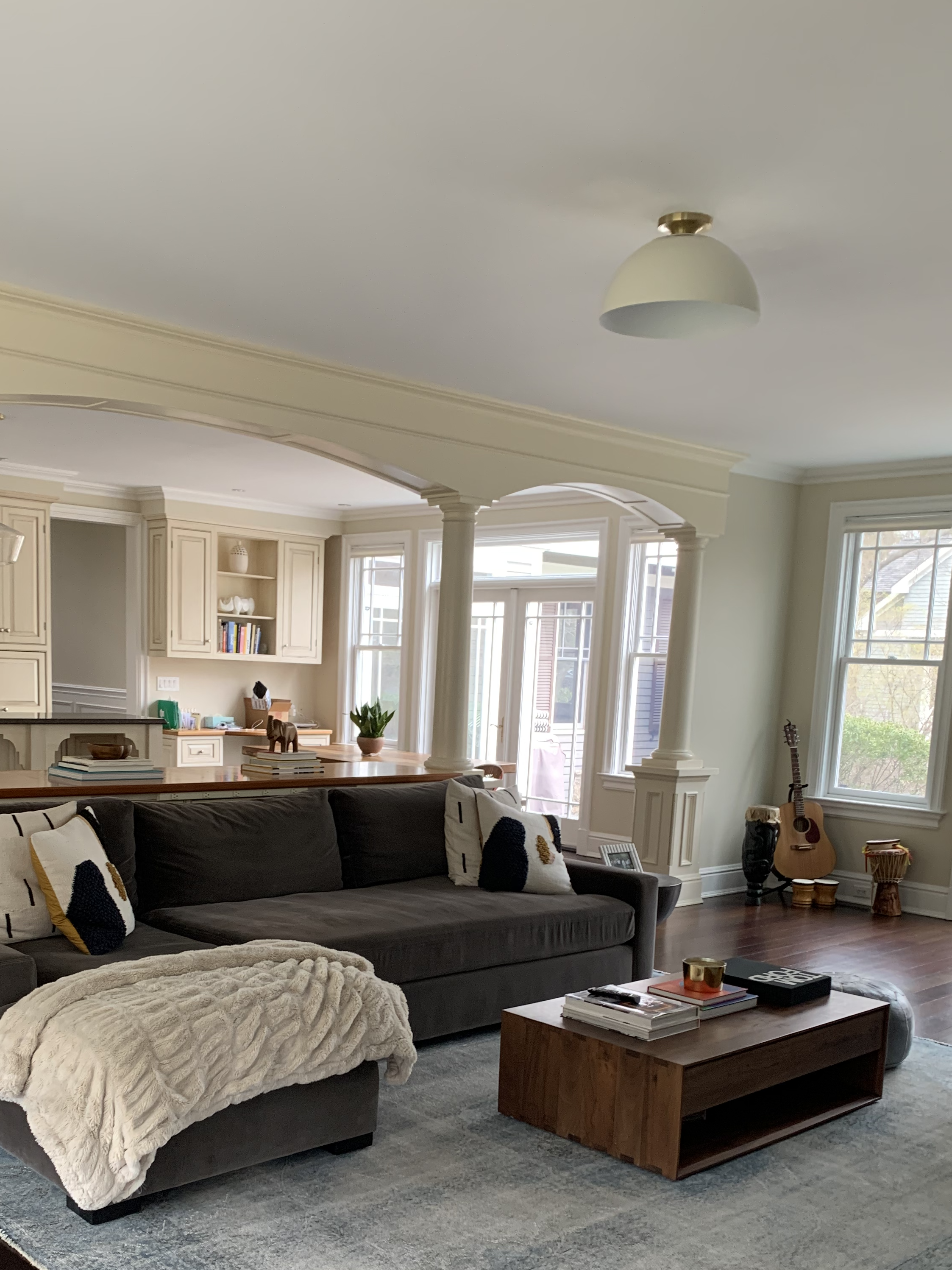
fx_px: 1284
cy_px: 851
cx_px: 413
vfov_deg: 51.6
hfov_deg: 40.6
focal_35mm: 35
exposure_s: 1/60
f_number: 1.8
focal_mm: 4.25
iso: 125
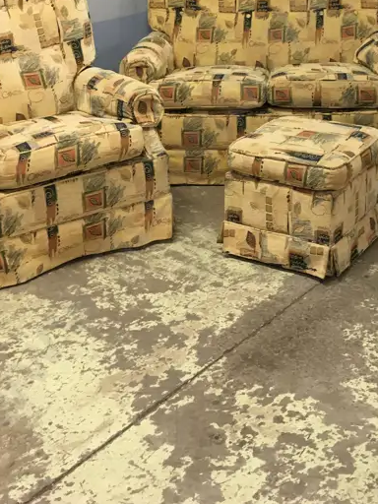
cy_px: 25
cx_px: 287
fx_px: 844
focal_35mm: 58
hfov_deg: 24.9
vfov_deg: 31.3
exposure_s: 1/33
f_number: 2.2
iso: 64
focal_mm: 4.15
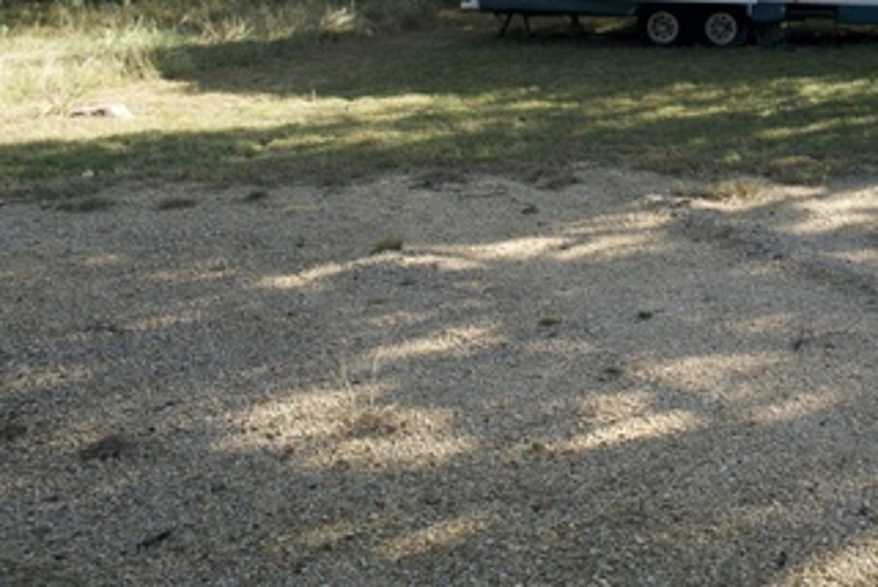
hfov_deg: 38.6
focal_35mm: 48
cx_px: 771
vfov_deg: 26.8
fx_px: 1172
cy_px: 23
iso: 100
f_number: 6.3
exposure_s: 1/100
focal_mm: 24
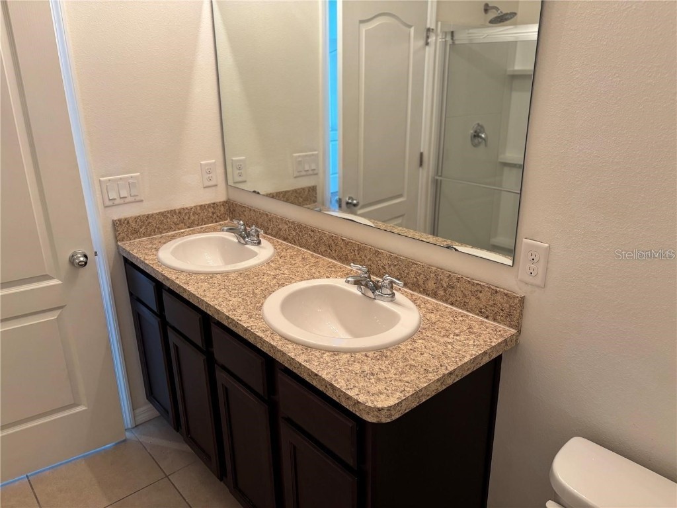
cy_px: 254
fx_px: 508
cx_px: 338
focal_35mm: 26
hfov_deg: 67.3
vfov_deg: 53.1
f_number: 1.6
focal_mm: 5.96
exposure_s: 1/60
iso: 125
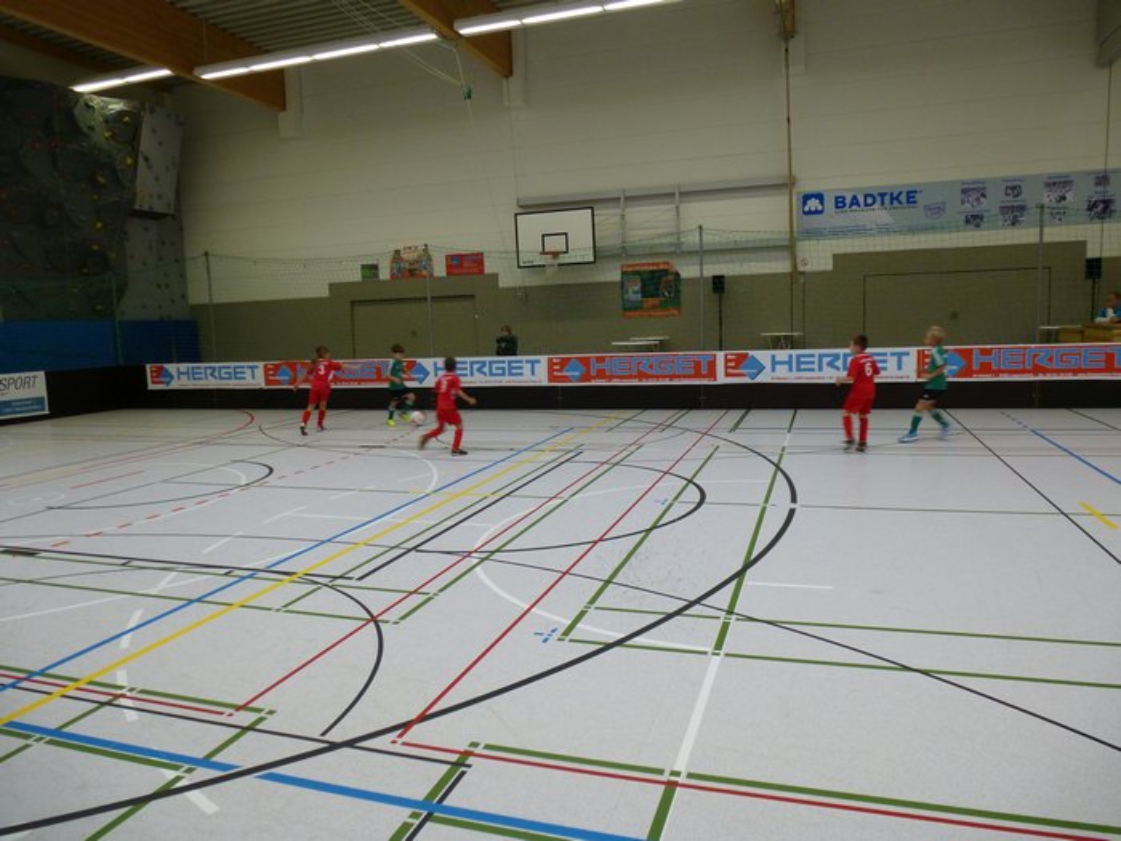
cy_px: 420
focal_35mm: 24
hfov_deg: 71.6
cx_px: 560
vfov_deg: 56.8
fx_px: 777
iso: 250
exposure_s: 1/60
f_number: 3.3
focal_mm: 4.3
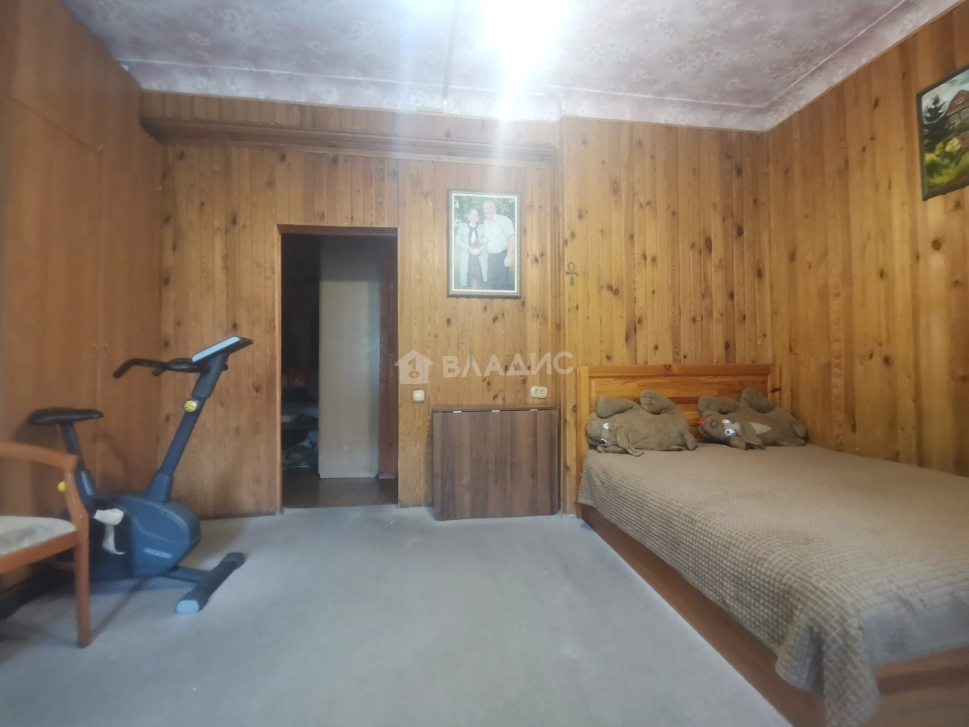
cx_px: 484
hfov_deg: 91.0
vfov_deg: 74.7
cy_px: 364
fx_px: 476
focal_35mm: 17
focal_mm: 2.23
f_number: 2.2
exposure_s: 1/20
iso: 500
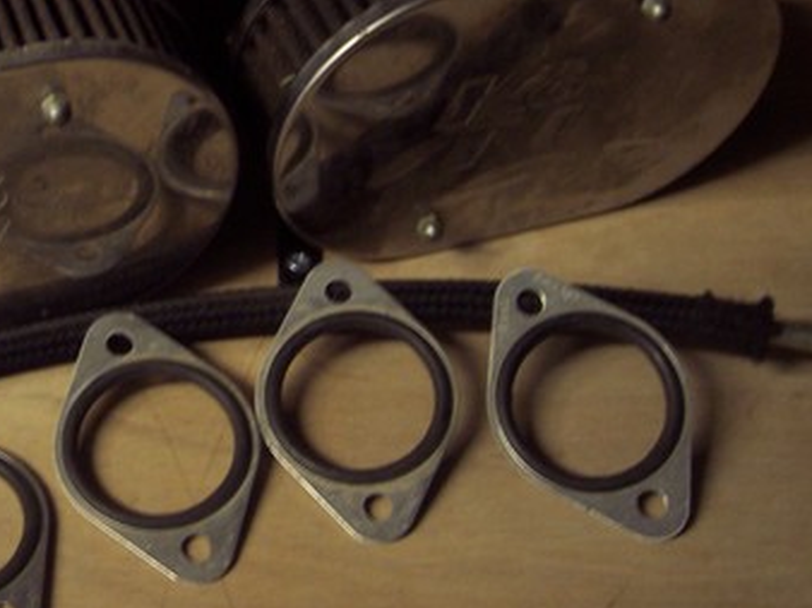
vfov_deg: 20.1
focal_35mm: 72
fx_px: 1688
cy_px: 73
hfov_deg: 26.5
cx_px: 161
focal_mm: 8
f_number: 2.8
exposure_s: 1/8
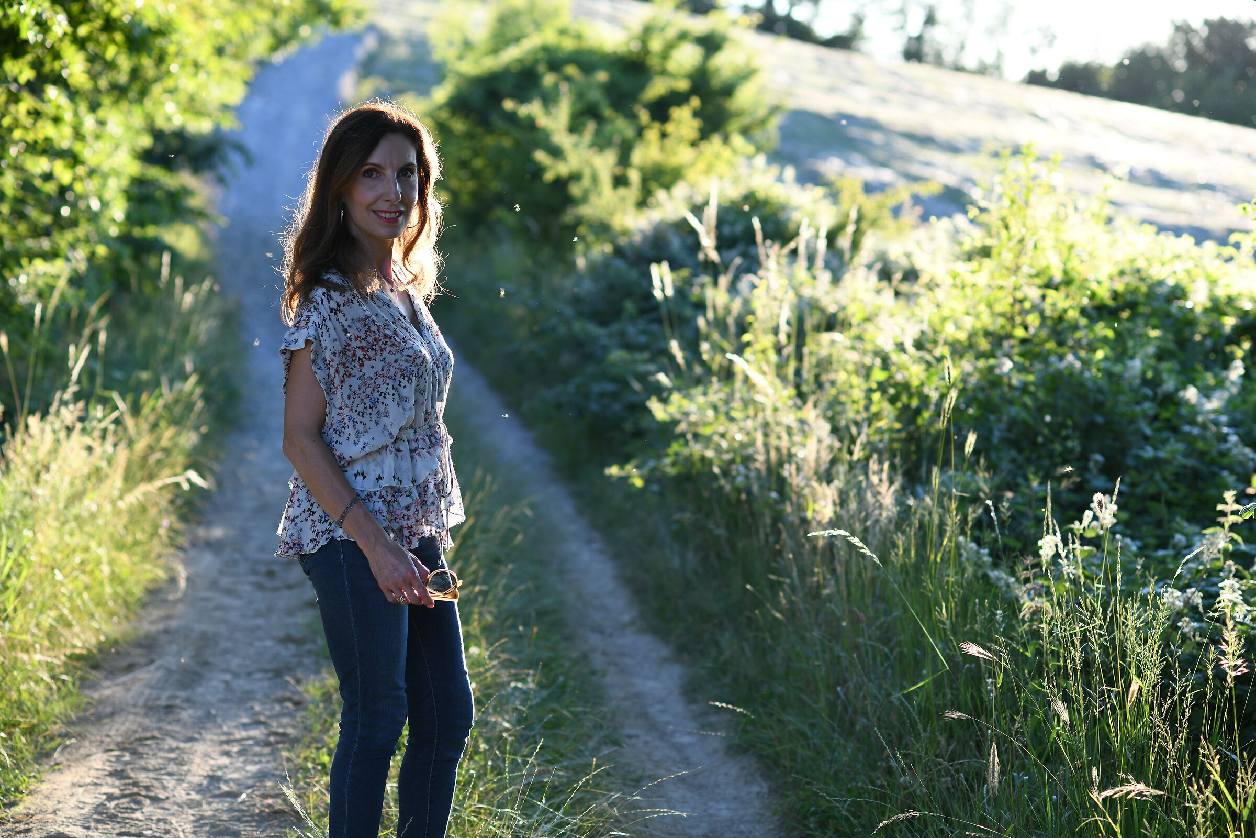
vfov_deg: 16.1
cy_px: 419
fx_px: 2965
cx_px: 628
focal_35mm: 85
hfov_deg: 23.9
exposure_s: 1/200
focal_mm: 85
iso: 100
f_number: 3.5
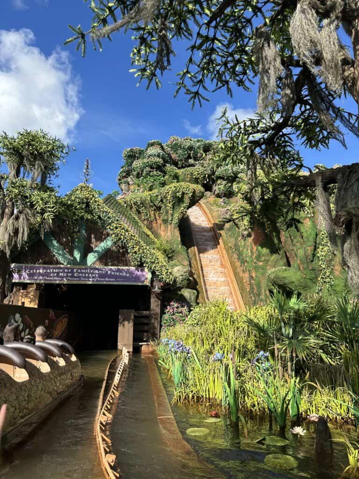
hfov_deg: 56.8
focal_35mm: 24
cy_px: 240
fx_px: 332
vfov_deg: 71.6
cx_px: 180
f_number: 1.78
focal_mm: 6.86
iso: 80
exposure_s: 1/2732
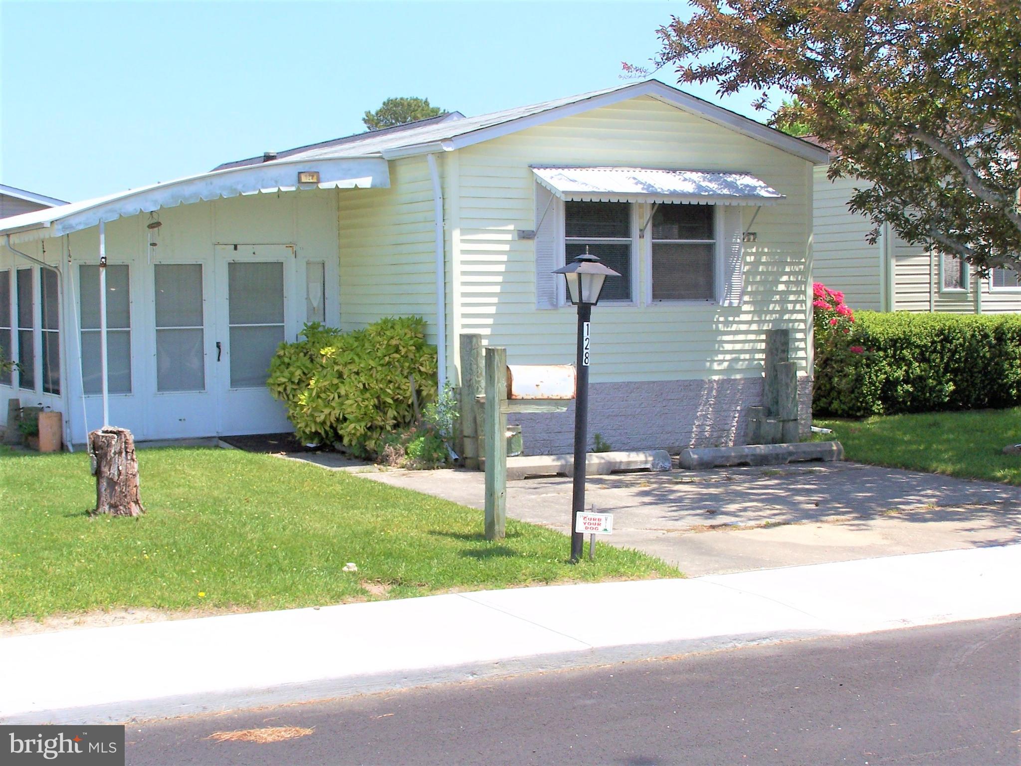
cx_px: 510
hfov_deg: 32.7
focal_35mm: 59
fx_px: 1741
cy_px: 383
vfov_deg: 24.8
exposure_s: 1/750
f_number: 4.5
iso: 80
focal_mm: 9.8
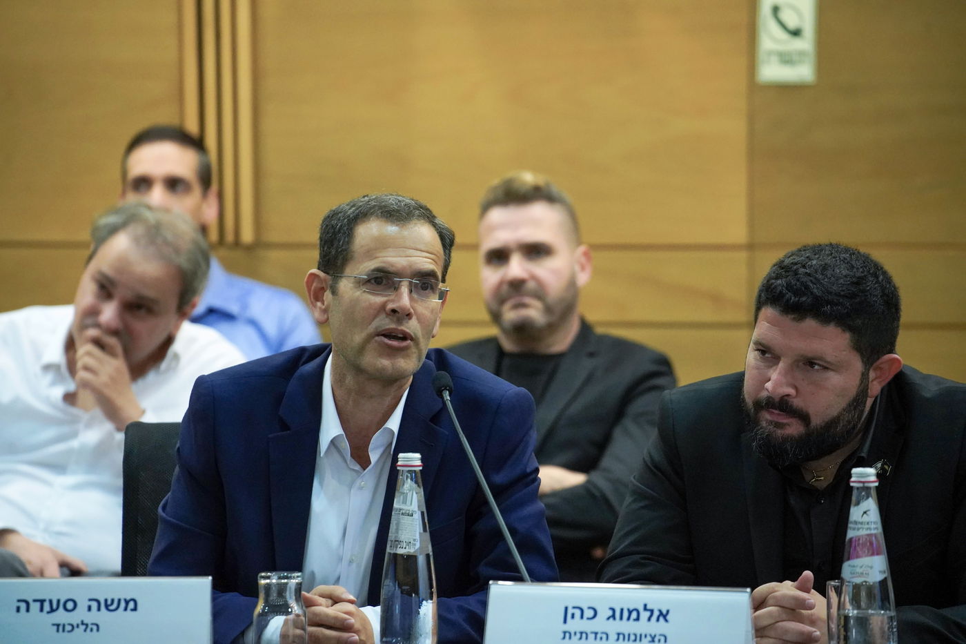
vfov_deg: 6.0
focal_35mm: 229
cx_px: 483
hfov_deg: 9.0
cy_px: 322
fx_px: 6144
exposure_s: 1/200
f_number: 5.6
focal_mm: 229
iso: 6400
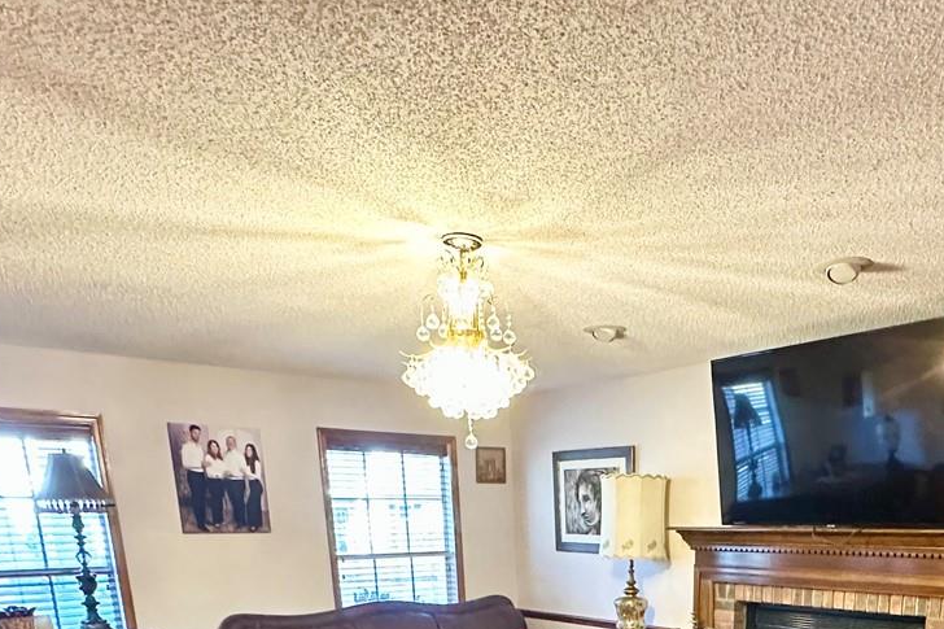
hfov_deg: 57.5
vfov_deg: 33.6
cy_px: 751
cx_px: 624
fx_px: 839
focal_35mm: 32
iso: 800
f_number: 2.2
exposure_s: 1/60
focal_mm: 2.22
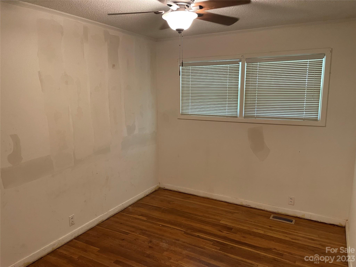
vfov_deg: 53.1
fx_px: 267
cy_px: 134
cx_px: 178
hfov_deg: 67.3
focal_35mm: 26
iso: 200
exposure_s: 1/60
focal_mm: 4.2
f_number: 1.6
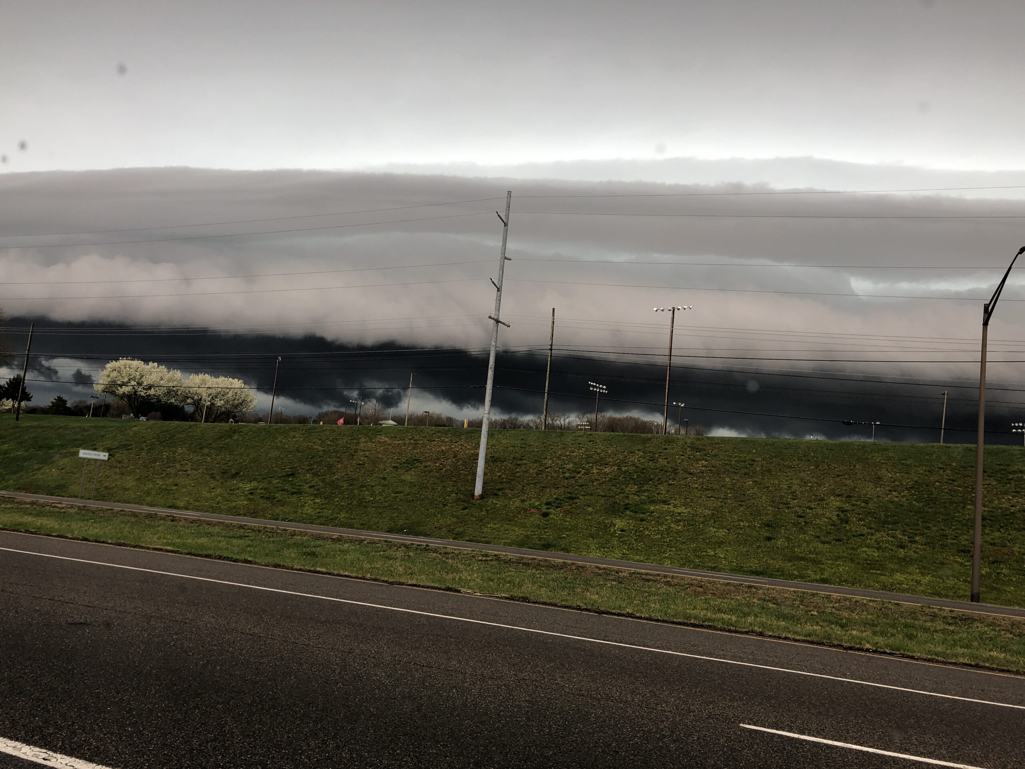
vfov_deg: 49.7
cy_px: 384
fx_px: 829
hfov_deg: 63.4
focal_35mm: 28
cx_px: 512
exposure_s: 1/120
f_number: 1.8
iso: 32
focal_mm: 3.99
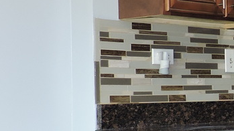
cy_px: 118
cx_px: 349
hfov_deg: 17.8
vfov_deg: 11.1
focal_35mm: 108
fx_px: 670
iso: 200
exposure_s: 1/30
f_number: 3
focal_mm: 4.3
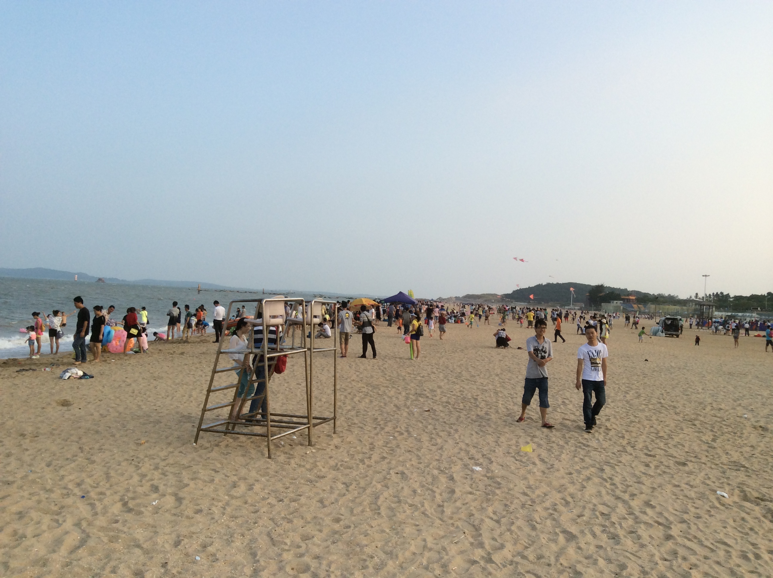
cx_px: 386
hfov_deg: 55.4
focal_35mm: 33
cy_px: 289
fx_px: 736
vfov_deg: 42.8
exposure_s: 1/643
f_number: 2.4
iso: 32
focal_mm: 3.3
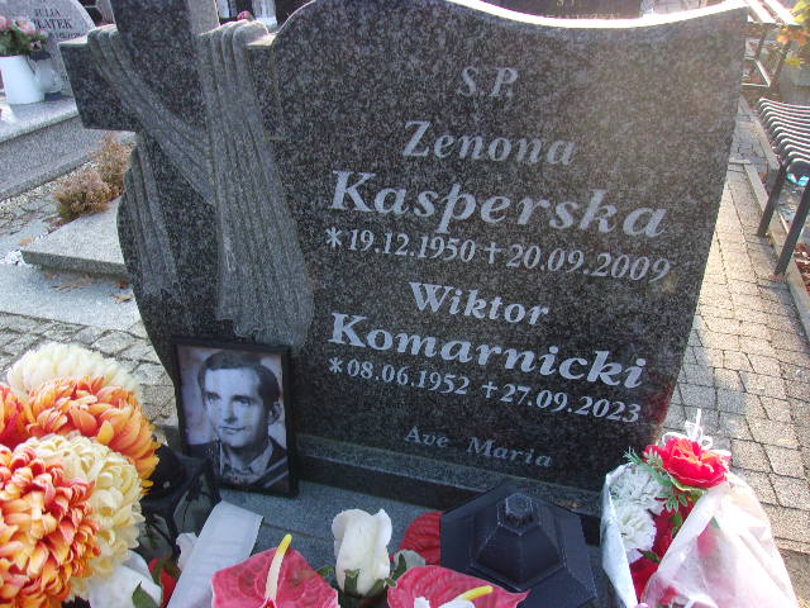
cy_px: 304
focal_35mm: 27
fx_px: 632
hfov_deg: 65.3
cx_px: 405
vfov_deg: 51.4
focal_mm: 4.9
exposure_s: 1/85
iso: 80
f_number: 3
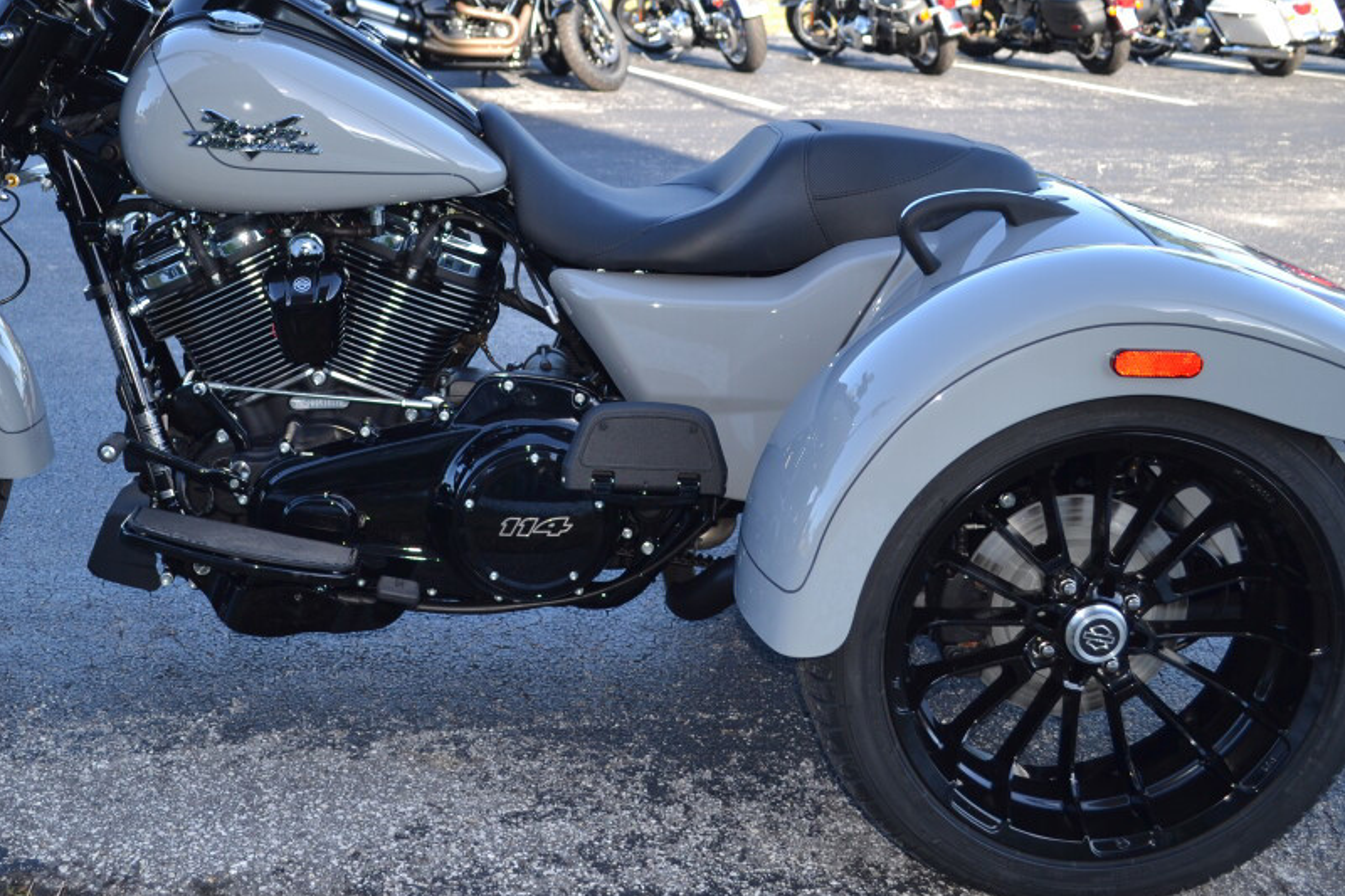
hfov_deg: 43.4
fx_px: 1681
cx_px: 538
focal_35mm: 45
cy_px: 308
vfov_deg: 29.7
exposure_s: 1/160
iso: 100
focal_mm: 20
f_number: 4
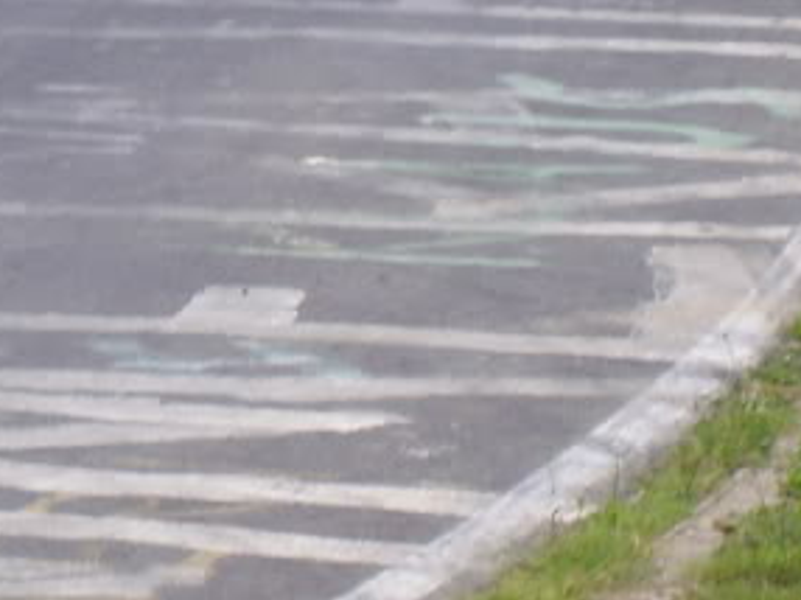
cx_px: -199
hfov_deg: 5.3
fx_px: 8693
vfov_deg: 3.9
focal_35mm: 376
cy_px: -182
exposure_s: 1/60
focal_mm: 17.4
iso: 133
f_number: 4.9
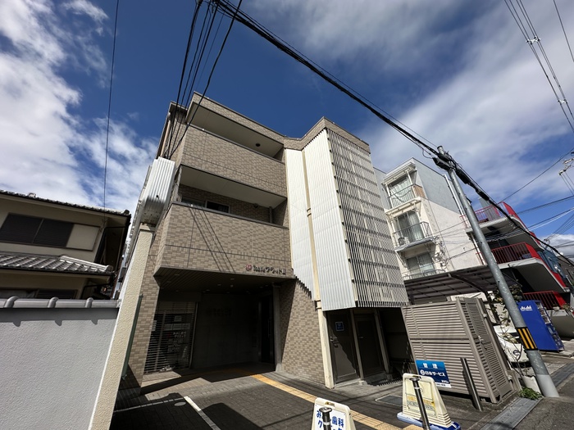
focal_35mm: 14
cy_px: 215
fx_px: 232
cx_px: 287
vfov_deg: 85.7
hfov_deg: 102.1
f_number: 2.2
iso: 50
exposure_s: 1/5556
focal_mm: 2.22
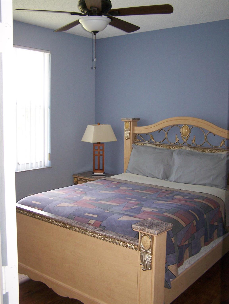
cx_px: 114
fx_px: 335
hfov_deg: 37.8
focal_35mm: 38
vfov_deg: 48.9
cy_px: 152
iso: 160
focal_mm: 6.3
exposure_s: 1/60
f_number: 2.8
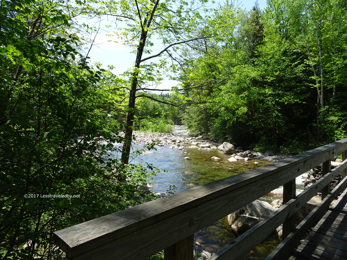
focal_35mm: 24
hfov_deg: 71.6
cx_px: 174
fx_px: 241
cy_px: 130
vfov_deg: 56.8
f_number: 3.5
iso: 80
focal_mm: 4.1
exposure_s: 1/500
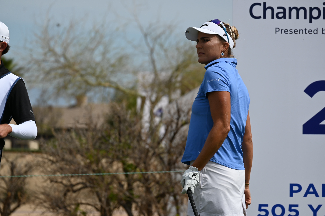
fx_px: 2708
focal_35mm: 300
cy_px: 108
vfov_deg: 4.6
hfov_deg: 6.9
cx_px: 162
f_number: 7.1
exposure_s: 1/800
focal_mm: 200
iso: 100
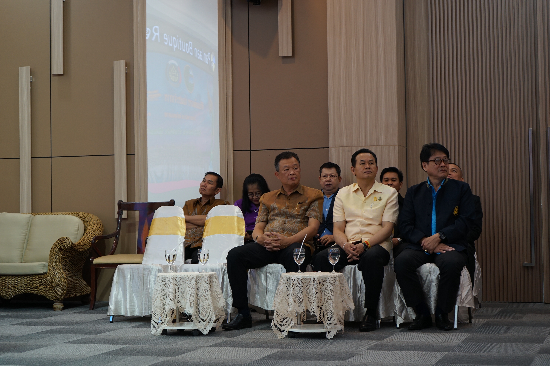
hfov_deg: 28.9
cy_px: 183
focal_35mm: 70
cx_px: 275
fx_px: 1068
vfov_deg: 19.4
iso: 800
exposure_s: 1/25
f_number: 5.6
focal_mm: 70
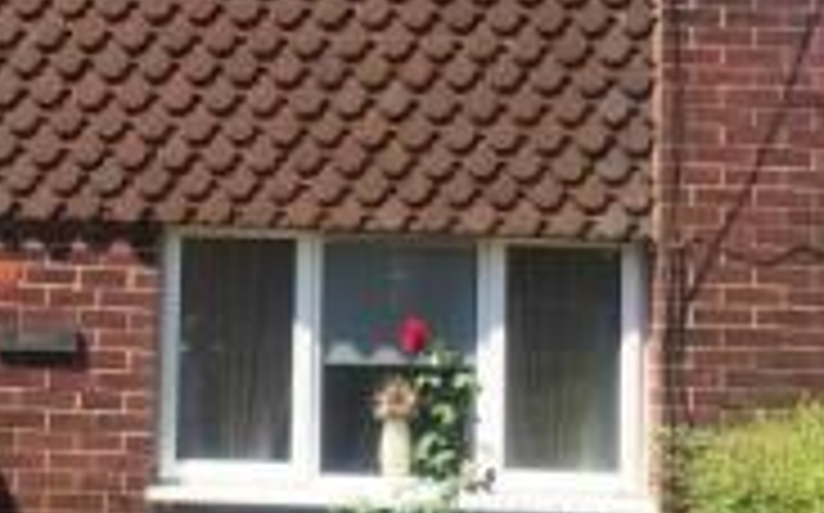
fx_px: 2199
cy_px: 110
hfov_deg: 21.0
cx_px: 160
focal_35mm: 98
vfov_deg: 13.3
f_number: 2.2
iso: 32
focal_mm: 4.15
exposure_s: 1/1464
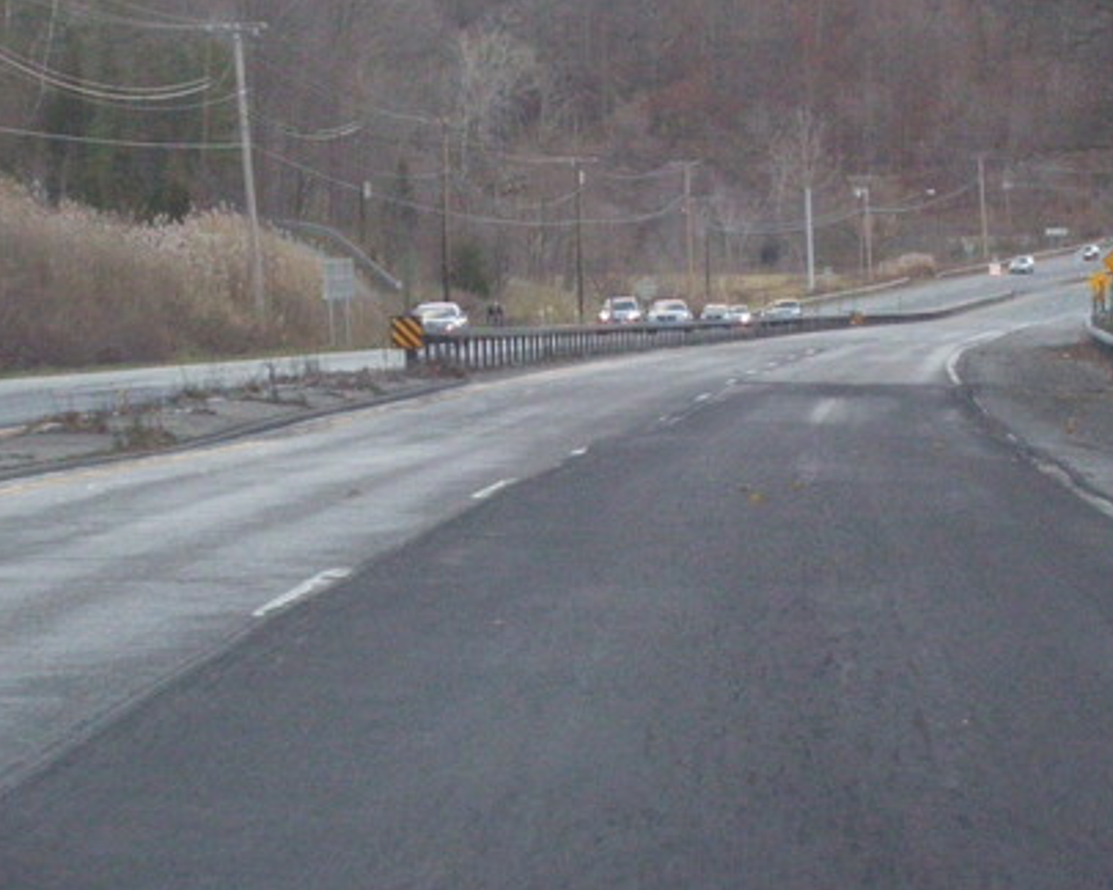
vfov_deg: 9.9
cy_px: 393
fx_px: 5139
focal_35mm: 156
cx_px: 690
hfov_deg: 12.4
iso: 800
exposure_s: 1/320
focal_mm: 18
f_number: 4.6
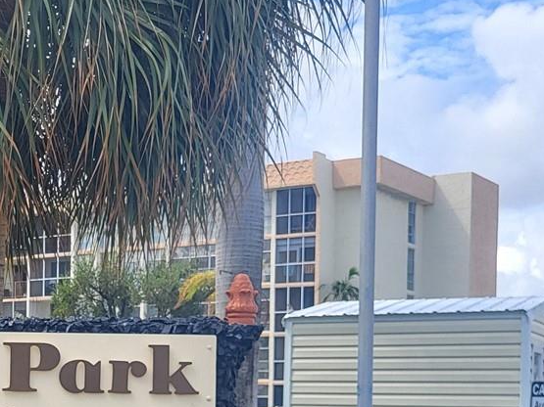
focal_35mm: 75
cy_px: 427
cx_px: 15
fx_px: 1178
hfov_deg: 24.9
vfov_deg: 19.0
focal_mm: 5.4
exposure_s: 1/738
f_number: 1.8
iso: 40
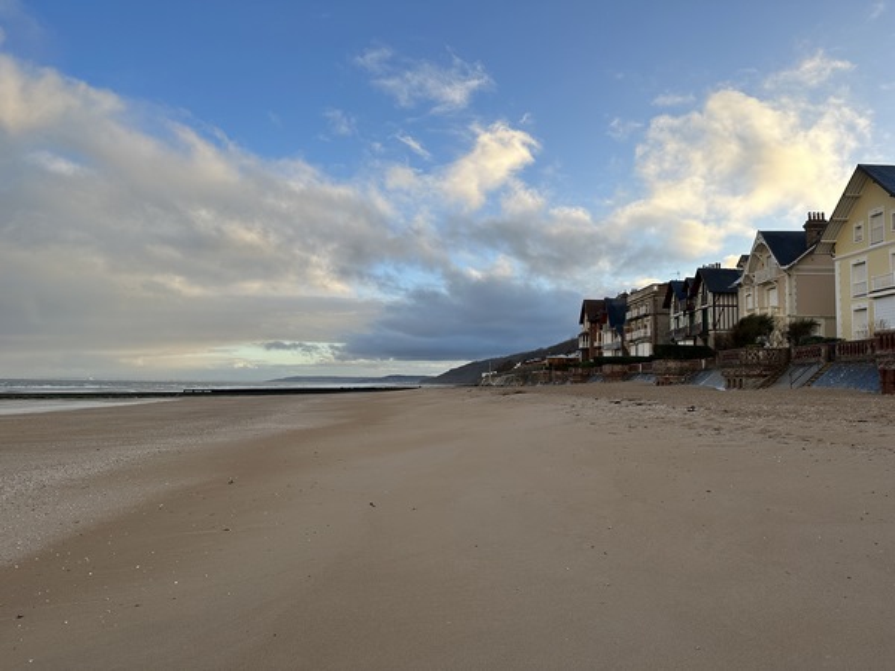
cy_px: 336
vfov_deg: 56.8
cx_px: 448
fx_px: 621
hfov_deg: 71.6
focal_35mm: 24
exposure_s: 1/1321
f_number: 1.78
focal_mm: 6.86
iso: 80
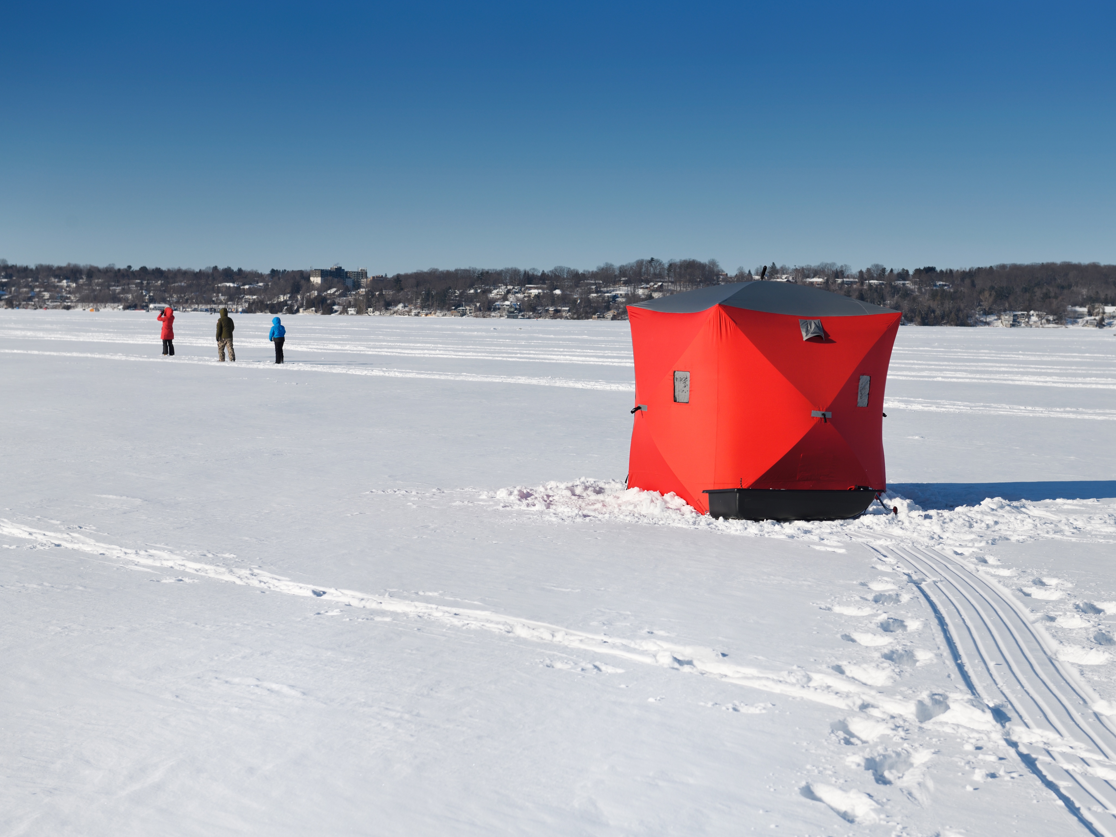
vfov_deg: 19.4
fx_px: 2450
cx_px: 607
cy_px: 418
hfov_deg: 25.7
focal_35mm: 76
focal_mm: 70
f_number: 8
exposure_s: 1/1000
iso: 100
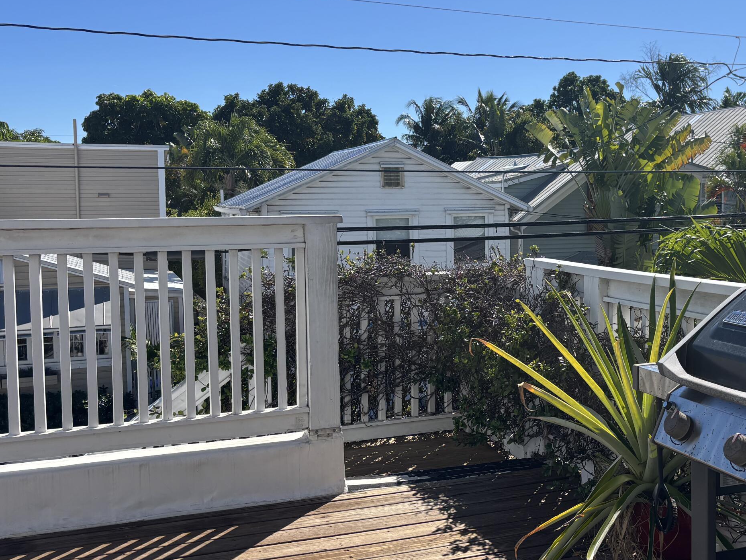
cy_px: 267
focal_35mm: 42
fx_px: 905
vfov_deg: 34.3
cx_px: 493
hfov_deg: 44.2
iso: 50
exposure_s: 1/3937
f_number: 1.6
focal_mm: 5.96
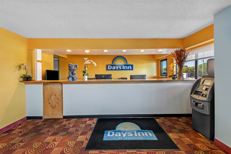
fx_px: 90
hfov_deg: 104.3
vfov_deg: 81.2
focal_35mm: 14
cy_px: 77
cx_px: 116
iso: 400
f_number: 9
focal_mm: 14
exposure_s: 1/2.5
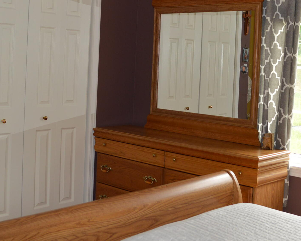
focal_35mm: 54
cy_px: 72
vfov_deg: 27.8
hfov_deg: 34.7
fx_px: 481
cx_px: 159
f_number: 4
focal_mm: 18
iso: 360
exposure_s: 1/125
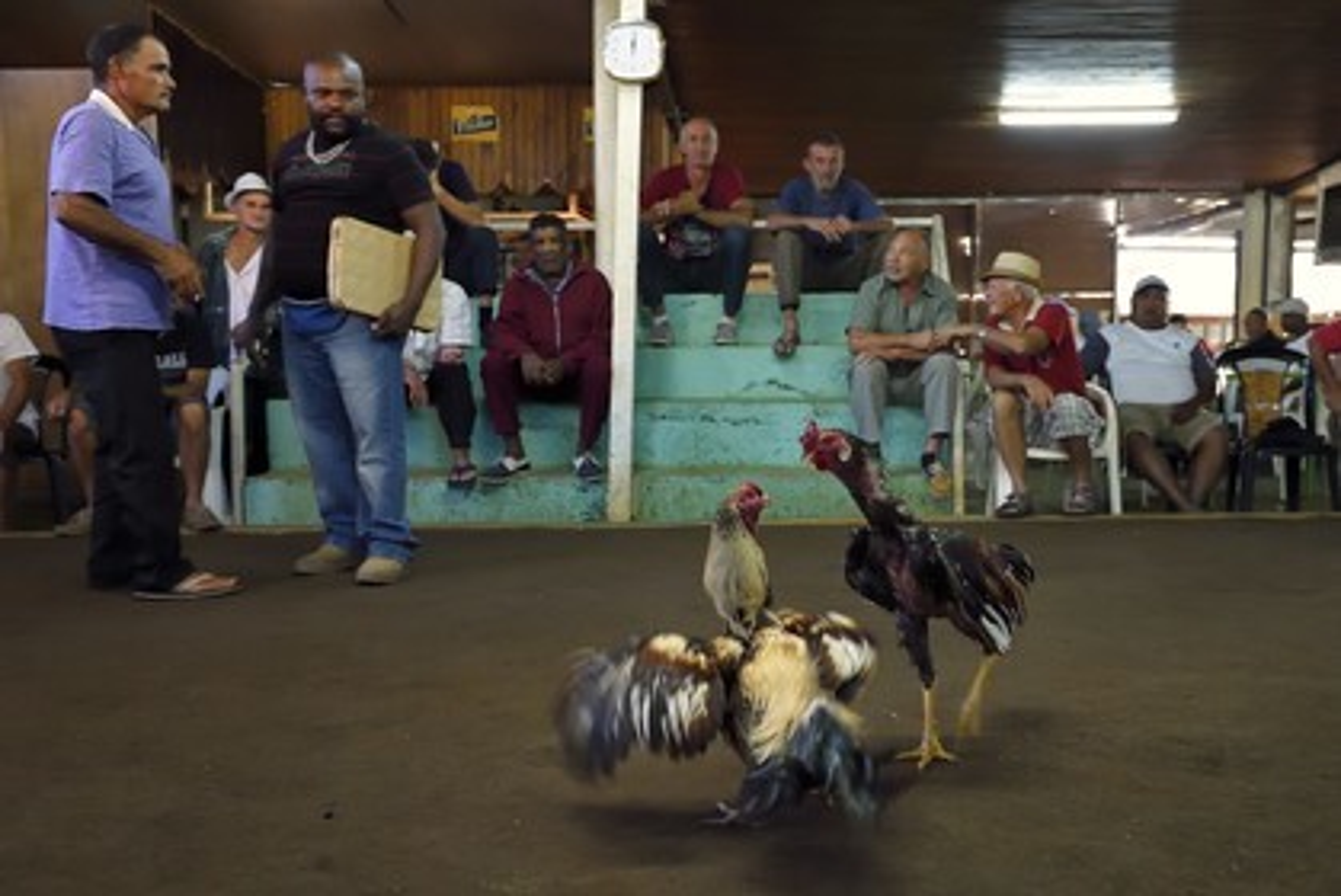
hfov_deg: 63.6
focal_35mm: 29
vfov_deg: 45.0
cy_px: 448
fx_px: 1081
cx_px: 670
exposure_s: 1/125
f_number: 5
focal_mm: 29
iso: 6400
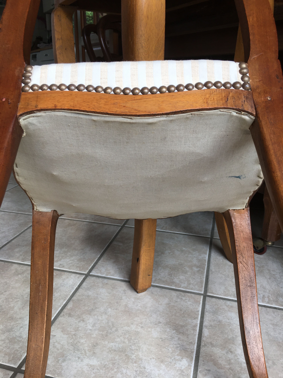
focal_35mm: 29
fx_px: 316
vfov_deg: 61.7
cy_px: 189
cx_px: 142
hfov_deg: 48.2
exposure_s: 1/126
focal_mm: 4.15
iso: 25
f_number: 2.2
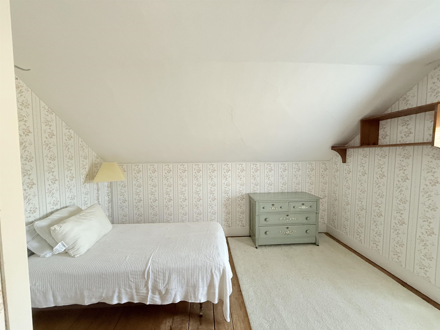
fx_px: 178
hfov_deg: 102.1
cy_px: 165
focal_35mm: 14
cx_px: 220
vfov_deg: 85.7
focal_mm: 2.22
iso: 500
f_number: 2.2
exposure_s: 1/60
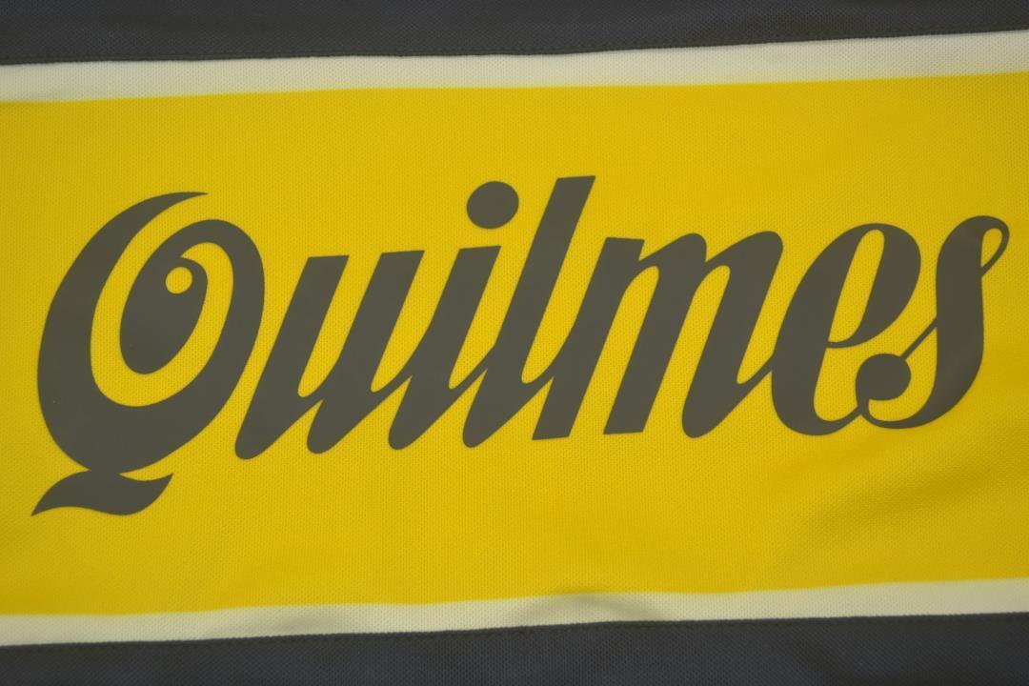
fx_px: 1715
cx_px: 514
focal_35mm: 60
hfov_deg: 33.4
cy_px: 343
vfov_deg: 22.6
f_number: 5.3
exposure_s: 1/80
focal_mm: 40
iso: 200
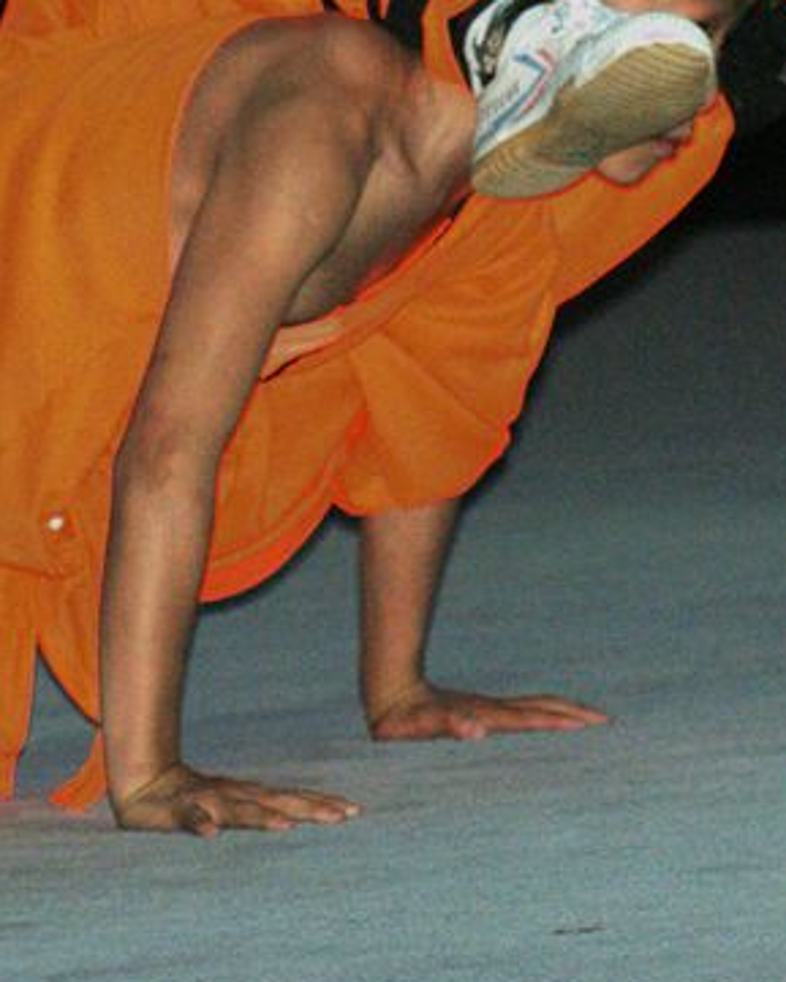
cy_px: 356
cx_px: 432
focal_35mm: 469
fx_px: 13632
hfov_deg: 3.3
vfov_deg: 4.1
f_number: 5.6
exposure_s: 1/125
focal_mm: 150
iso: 400
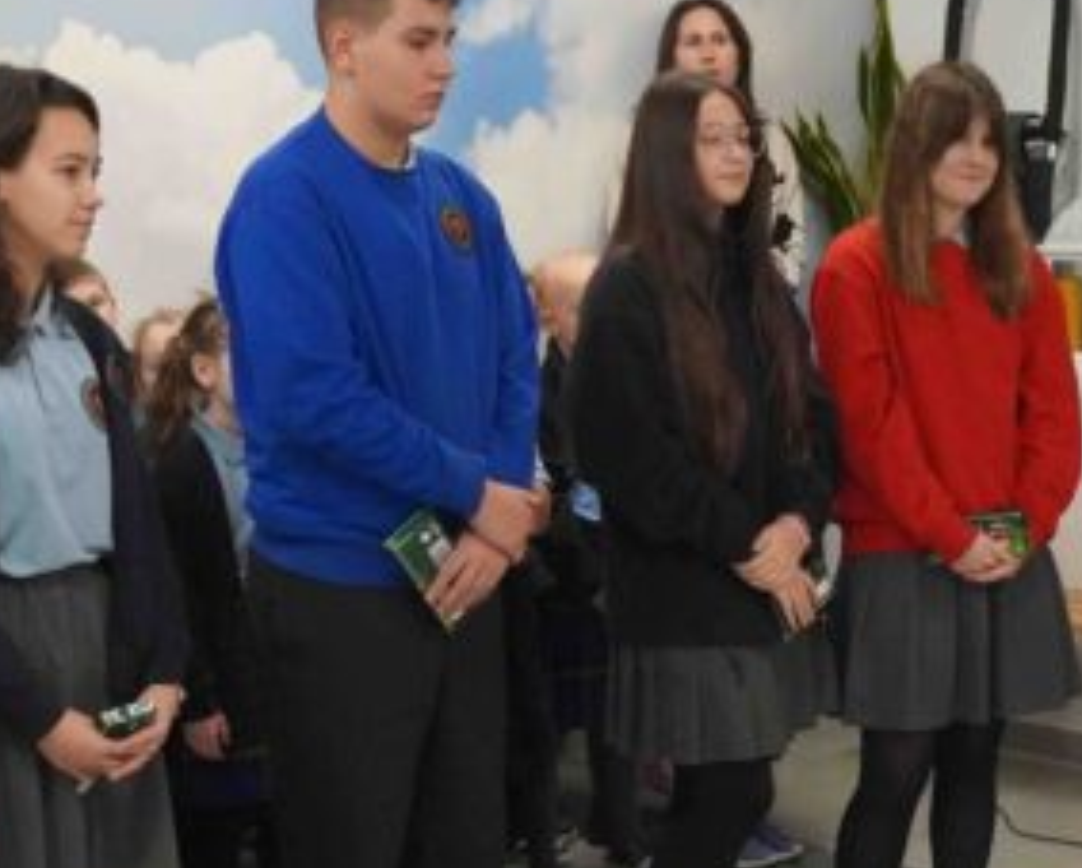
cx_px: 807
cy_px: 612
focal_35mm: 84
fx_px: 2693
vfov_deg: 18.2
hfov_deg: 22.5
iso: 4000
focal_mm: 22
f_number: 4
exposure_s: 1/160
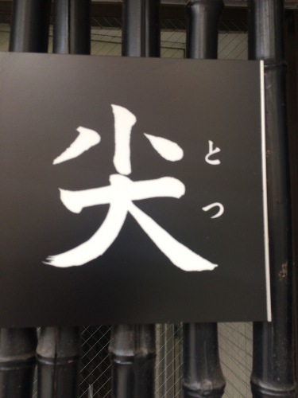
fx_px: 333
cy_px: 199
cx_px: 149
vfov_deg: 61.7
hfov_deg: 48.2
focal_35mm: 29
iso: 50
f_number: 2.2
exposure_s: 1/120
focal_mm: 4.15
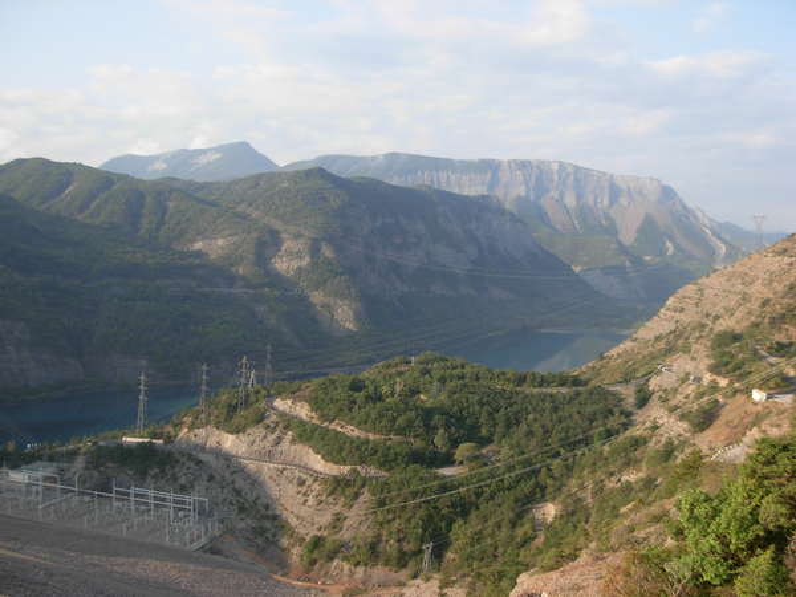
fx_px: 874
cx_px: 398
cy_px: 298
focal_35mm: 38
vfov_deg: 37.7
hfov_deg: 49.0
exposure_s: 1/512
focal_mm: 6.3
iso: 79
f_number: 2.9
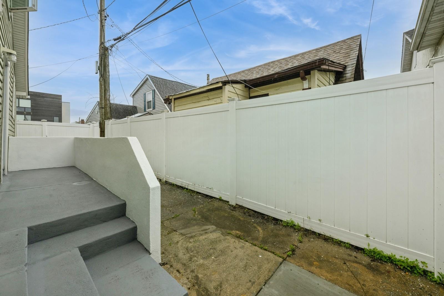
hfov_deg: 104.3
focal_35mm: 14
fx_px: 173
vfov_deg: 81.2
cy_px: 148
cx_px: 222
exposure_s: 1/250
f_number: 11
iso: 400
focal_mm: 14
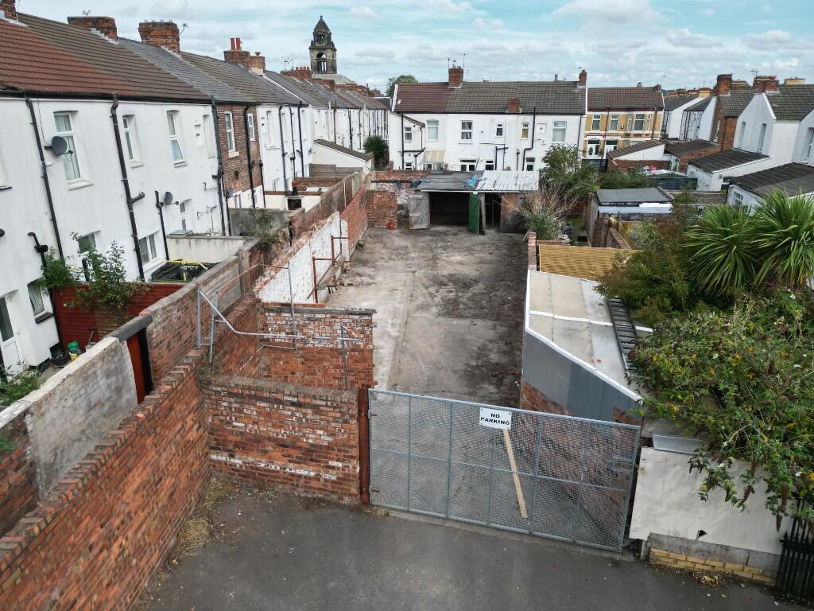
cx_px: 407
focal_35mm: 24
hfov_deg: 71.6
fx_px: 564
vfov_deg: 56.8
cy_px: 306
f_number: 1.7
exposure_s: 1/2000
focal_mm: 6.72
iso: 140
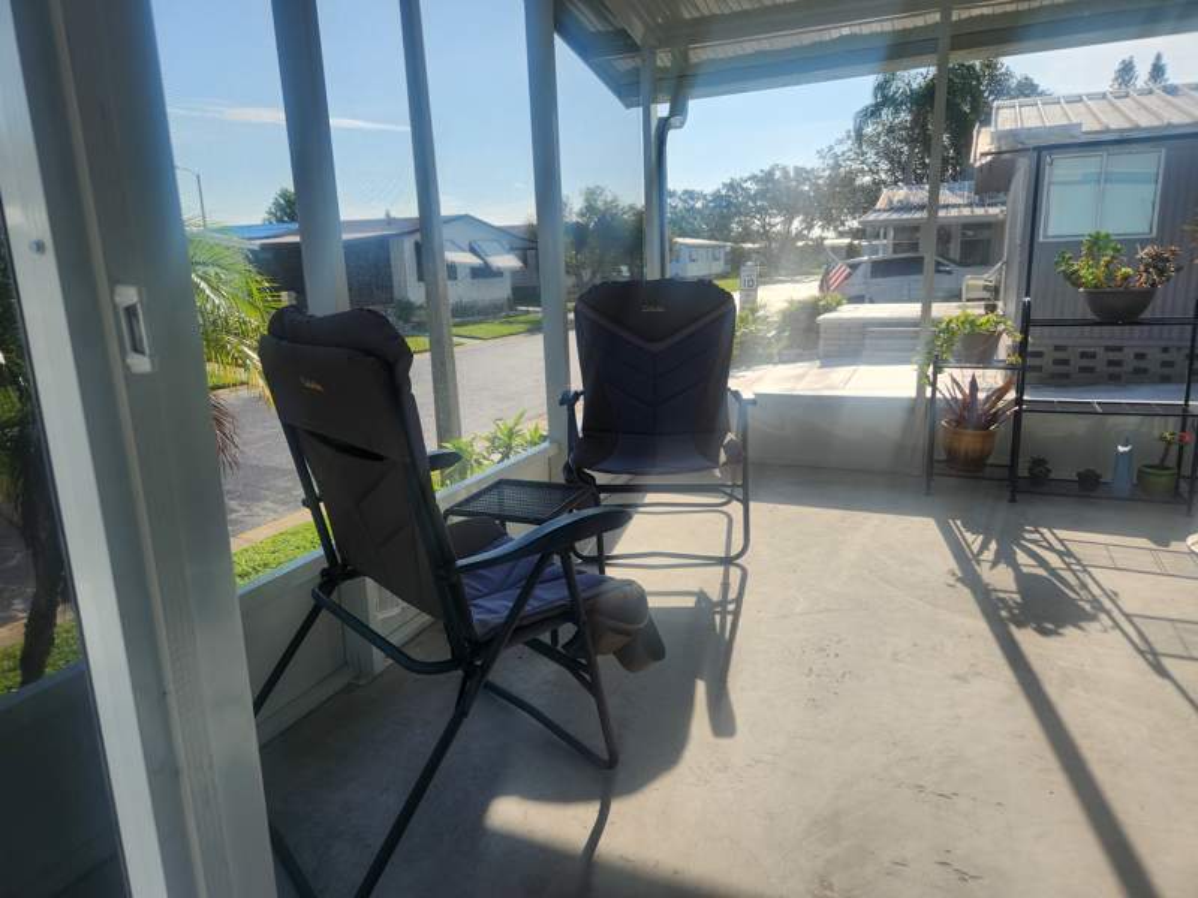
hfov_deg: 73.9
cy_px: 449
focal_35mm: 23
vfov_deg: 58.9
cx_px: 599
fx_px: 796
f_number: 1.8
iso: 20
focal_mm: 5.4
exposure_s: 1/1000
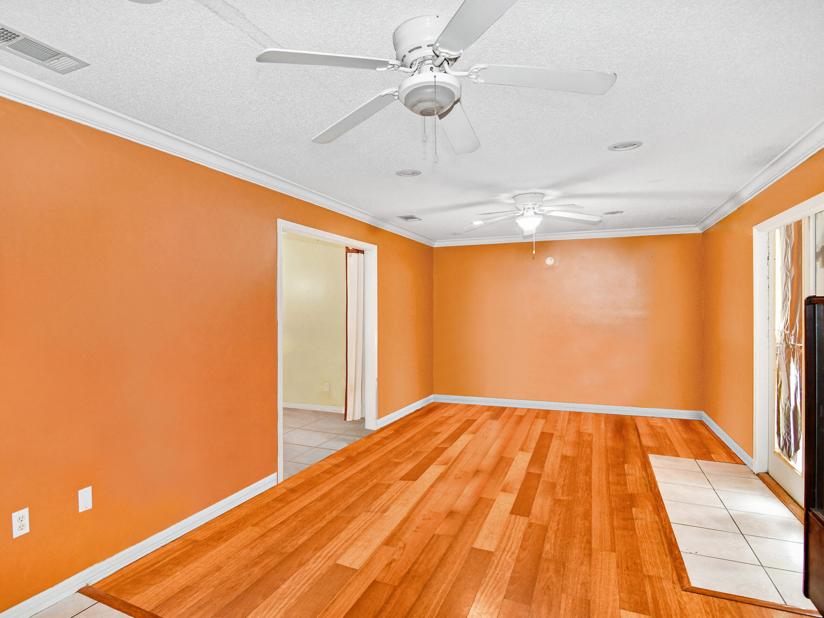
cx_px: 369
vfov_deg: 71.6
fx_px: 428
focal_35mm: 18
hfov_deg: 87.4
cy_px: 305
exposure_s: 1/60
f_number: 4
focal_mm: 11
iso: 1800
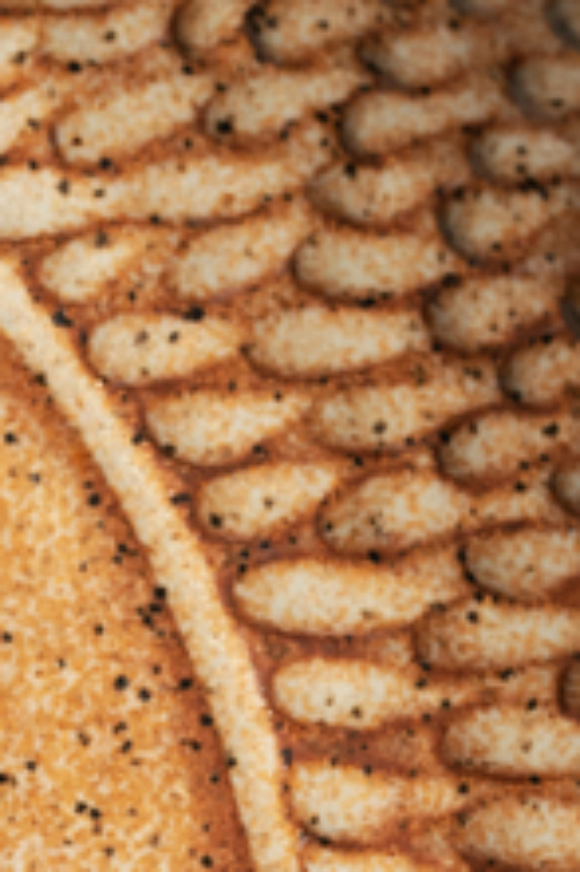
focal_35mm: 254
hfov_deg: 5.3
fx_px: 6147
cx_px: -690
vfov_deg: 7.6
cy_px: 1955
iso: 400
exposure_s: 1/200
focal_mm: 50
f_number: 5.6
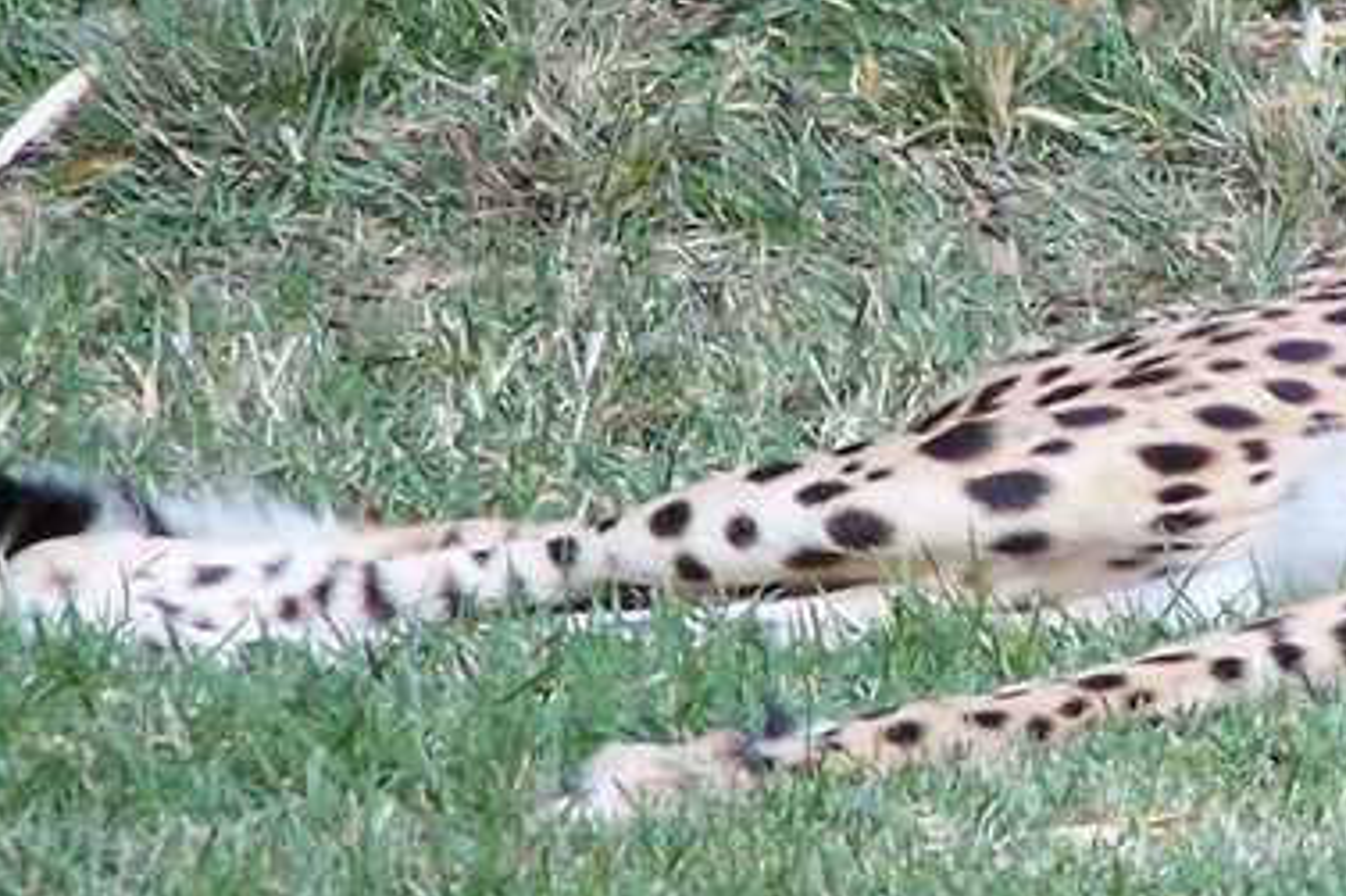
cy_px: 277
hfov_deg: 1.5
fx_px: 50151
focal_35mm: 1342
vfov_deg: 1.0
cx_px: 1221
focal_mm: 63
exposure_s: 1/640
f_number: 3.7
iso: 200
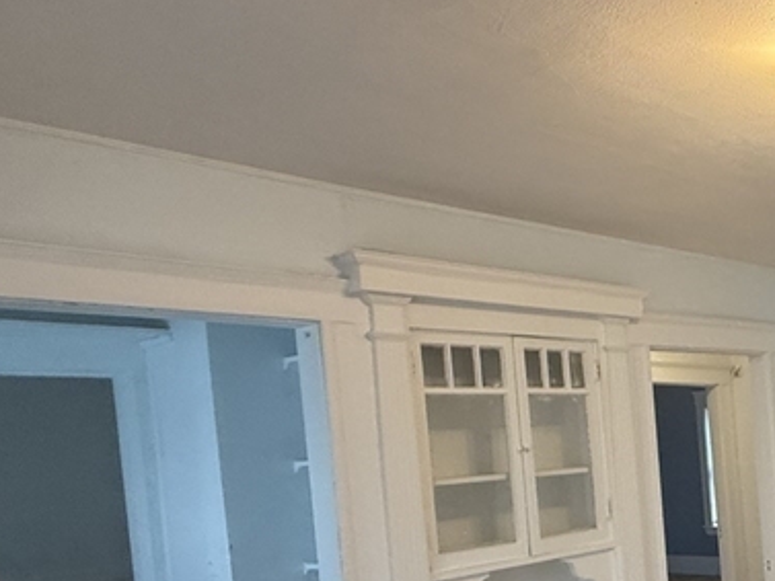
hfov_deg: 37.2
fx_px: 851
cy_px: 460
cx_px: 931
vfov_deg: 36.5
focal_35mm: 38
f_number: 2.2
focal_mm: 2.22
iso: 320
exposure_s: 1/120
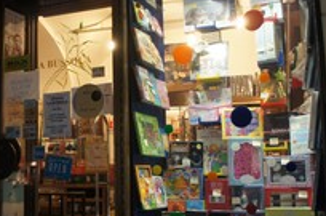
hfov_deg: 31.8
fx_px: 551
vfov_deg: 22.1
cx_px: 53
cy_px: 101
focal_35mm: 61
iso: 640
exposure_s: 1/30
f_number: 3.5
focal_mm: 18
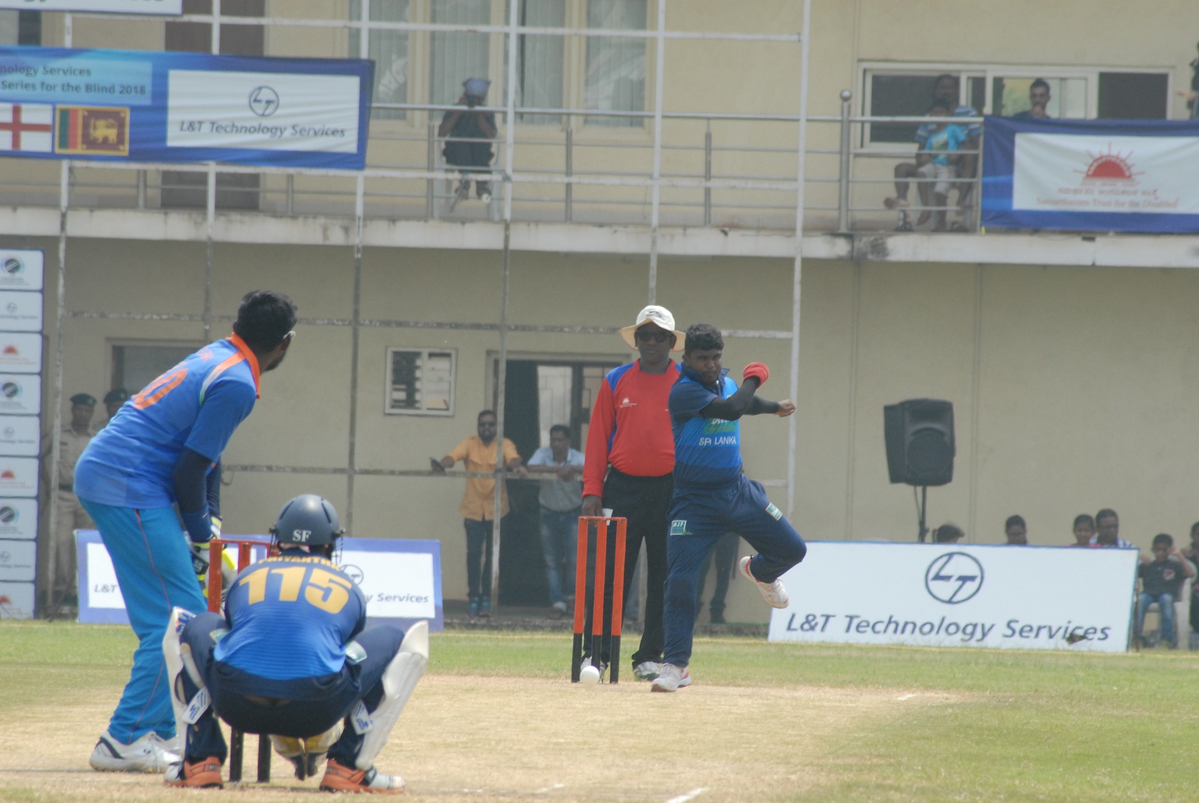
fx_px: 15005
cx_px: 600
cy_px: 402
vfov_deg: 3.1
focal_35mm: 450
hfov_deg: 4.6
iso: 500
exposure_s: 1/500
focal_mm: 300
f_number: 13
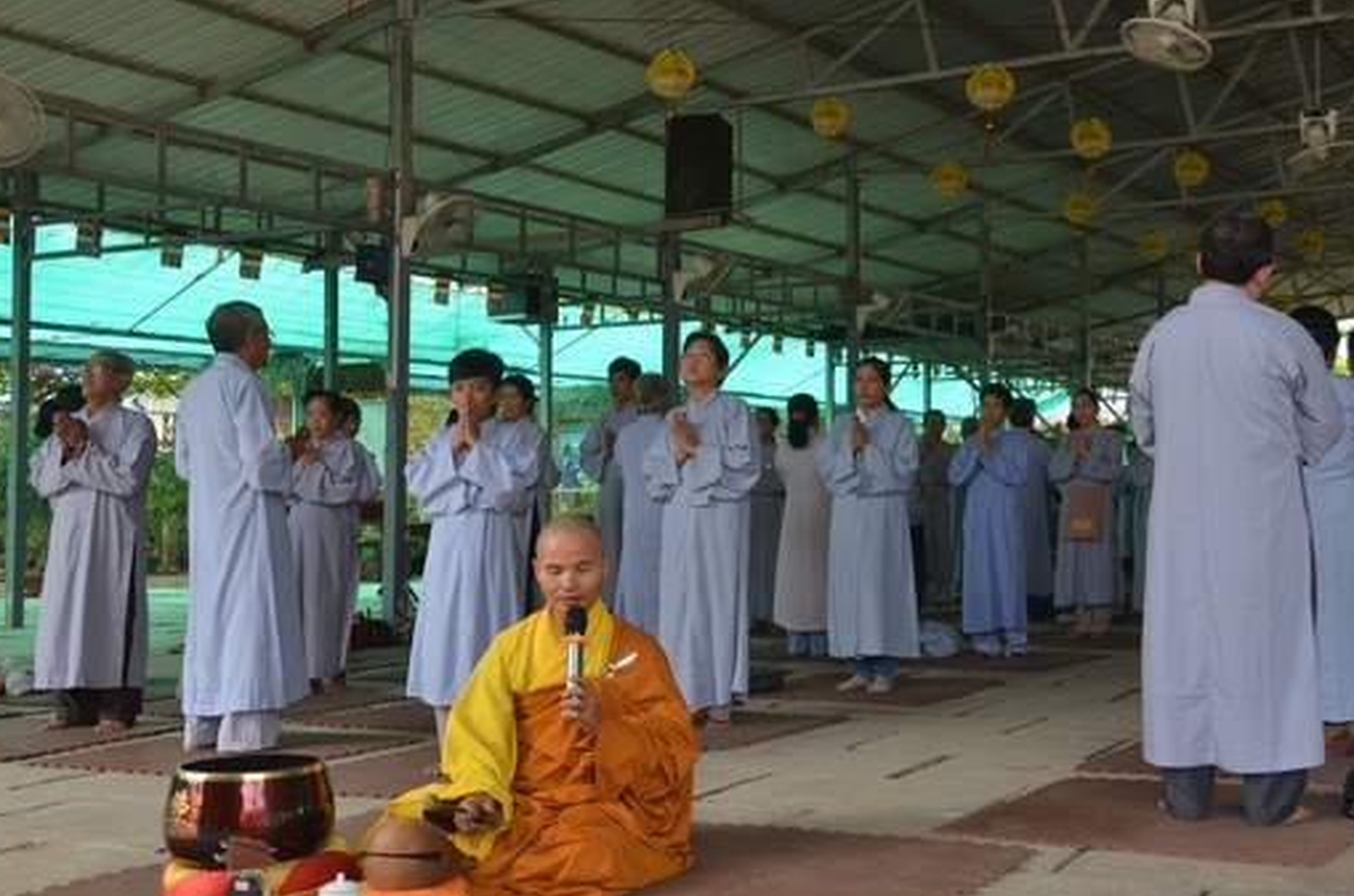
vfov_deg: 29.1
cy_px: 400
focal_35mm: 46
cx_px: 827
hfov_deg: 42.6
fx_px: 1726
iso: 400
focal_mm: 24
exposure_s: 1/160
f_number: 6.3
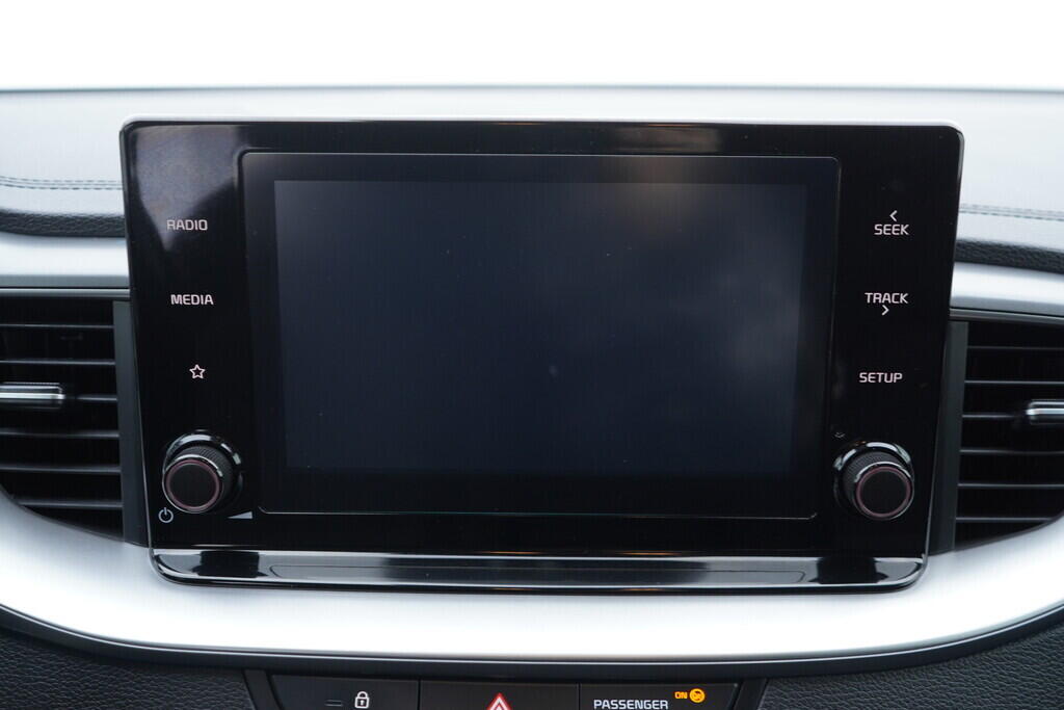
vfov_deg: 36.9
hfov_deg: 53.1
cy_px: 355
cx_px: 532
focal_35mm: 36
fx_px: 1064
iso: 250
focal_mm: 24
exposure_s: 1/40
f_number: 2.8
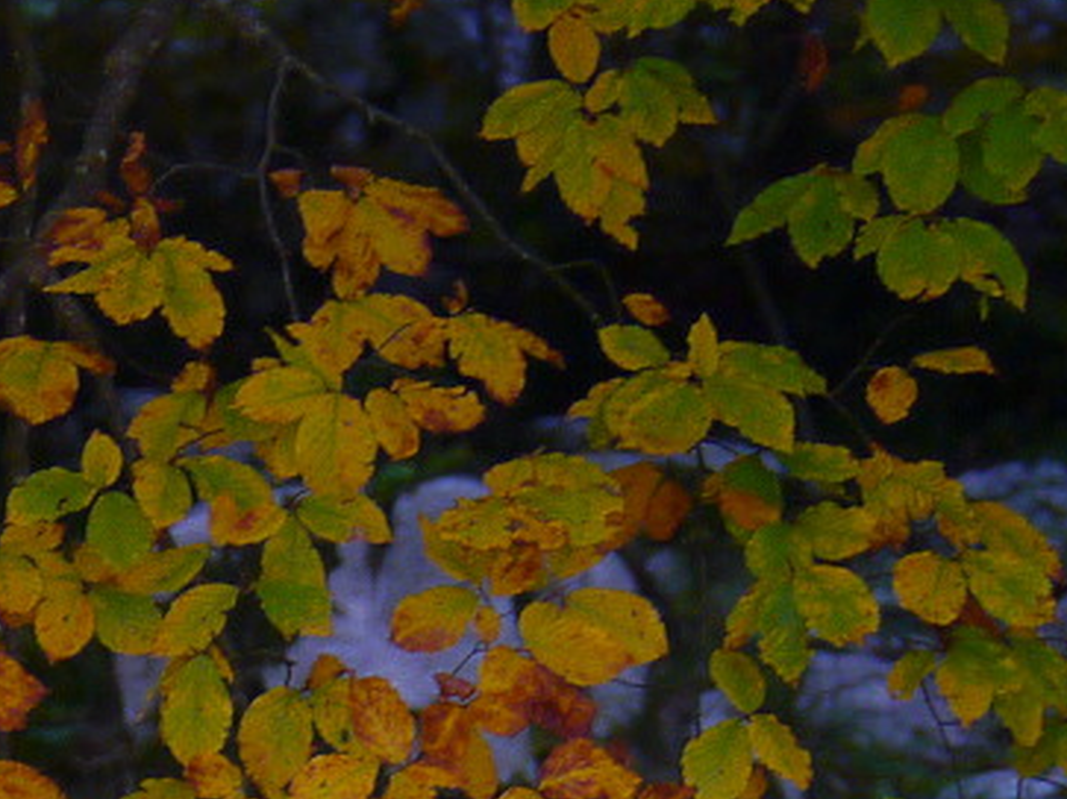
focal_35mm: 486
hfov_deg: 4.1
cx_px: -218
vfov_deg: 3.0
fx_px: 14975
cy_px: 1516
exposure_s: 1/125
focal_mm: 49
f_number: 4.2
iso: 320
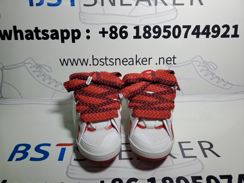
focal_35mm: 26
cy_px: 92
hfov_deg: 67.3
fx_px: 183
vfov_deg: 53.1
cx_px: 122
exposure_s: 1/641
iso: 50
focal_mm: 4.3
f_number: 1.5
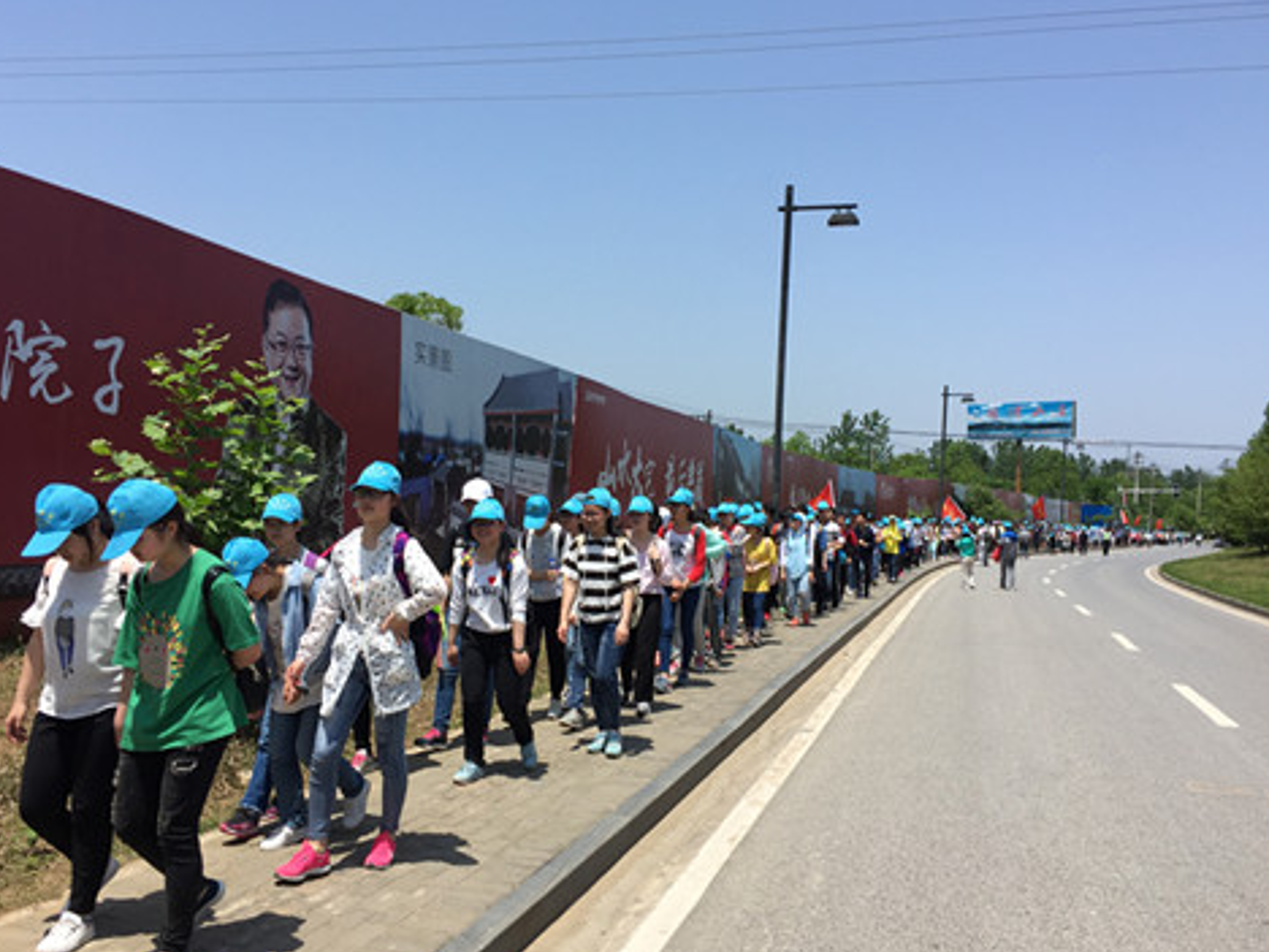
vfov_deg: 45.4
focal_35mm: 31
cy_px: 481
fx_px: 1136
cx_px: 597
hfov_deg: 58.3
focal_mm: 4.15
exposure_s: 1/1980
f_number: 2.2
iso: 32
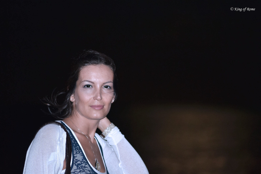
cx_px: 130
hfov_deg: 16.1
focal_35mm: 128
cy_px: 87
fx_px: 924
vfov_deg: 10.8
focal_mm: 85
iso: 400
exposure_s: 1/60
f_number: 1.8
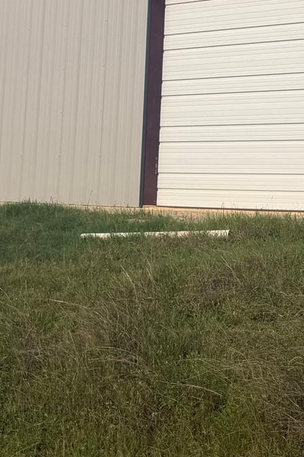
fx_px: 964
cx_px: 570
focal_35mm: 76
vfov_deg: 26.2
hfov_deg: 15.2
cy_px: 101
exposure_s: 1/8130
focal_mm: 6.76
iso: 80
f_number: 1.78
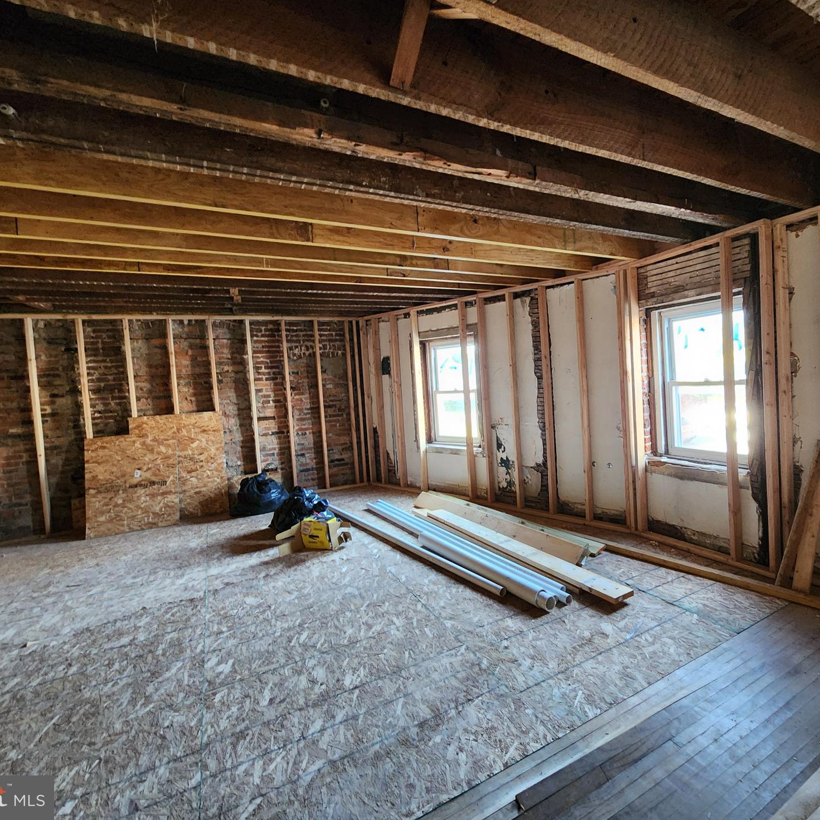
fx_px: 429
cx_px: 486
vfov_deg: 87.4
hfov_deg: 86.5
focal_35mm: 16
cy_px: 393
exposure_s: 1/30
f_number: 2.2
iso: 500
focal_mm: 2.2
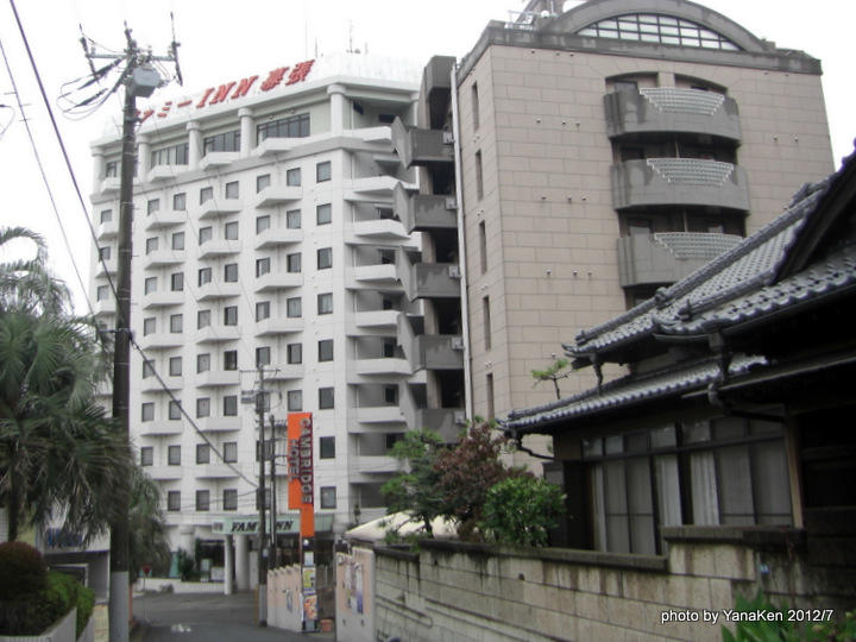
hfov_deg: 49.0
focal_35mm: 38
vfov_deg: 37.7
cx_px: 428
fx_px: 940
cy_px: 321
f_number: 3.4
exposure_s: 1/160
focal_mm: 6.3
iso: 64
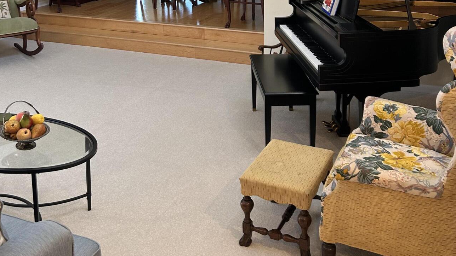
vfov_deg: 25.5
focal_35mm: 44
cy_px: -12
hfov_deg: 46.3
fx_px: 532
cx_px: 206
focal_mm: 5.7
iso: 125
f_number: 1.5
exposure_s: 1/120
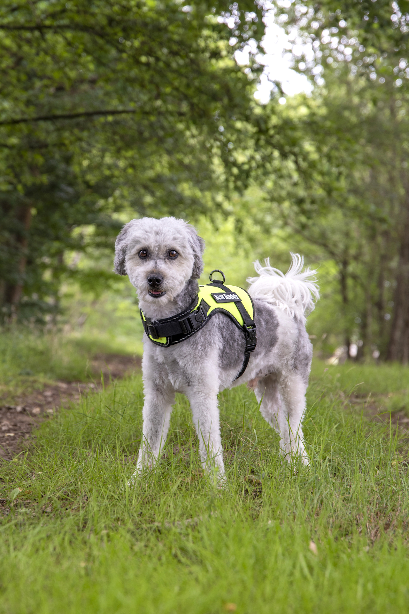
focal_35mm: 73
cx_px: 198
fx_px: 1243
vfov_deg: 27.7
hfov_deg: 18.7
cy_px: 303
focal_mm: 70
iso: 250
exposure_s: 1/80
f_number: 4.5
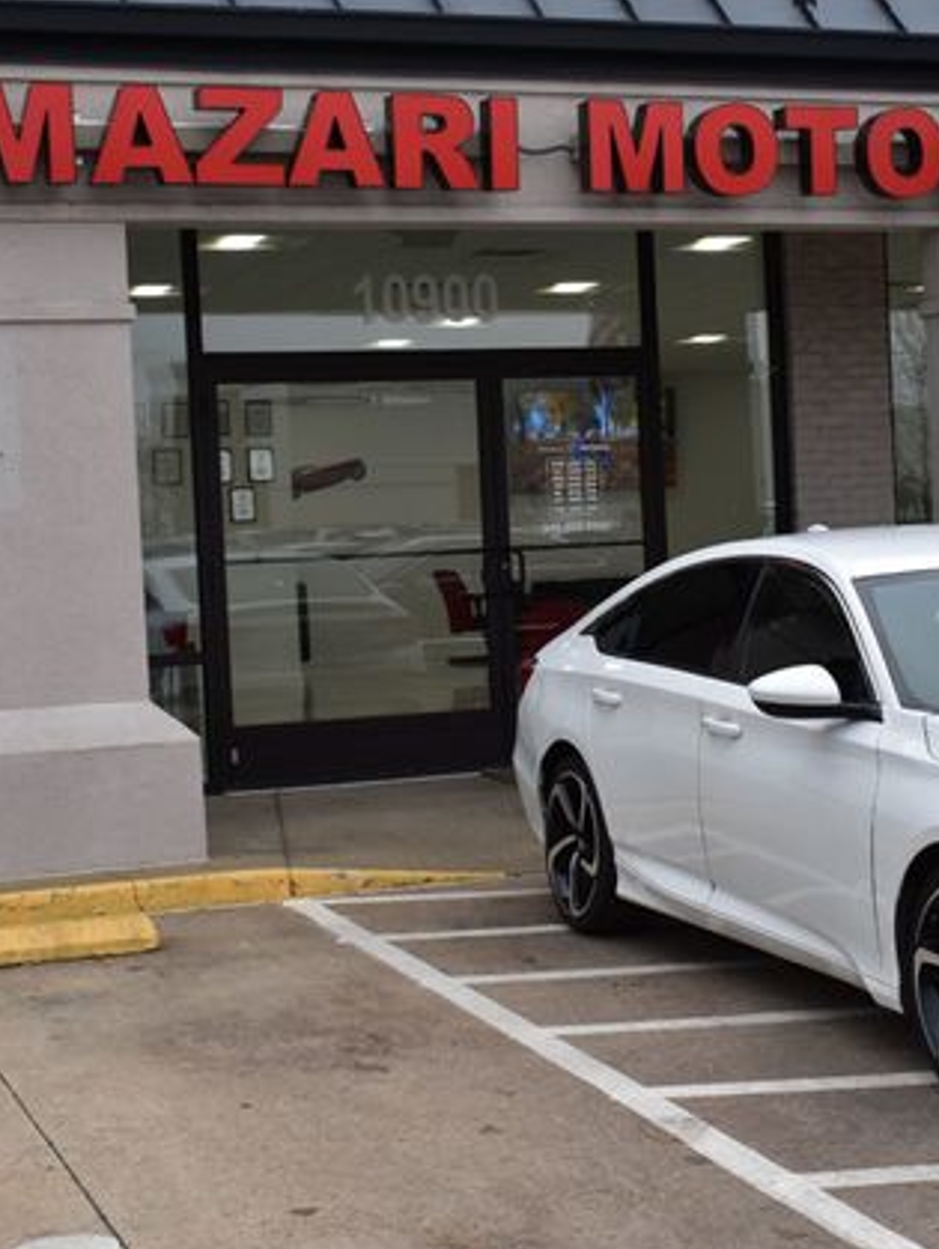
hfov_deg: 22.2
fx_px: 2383
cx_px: 617
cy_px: 632
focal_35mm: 66
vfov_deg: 29.4
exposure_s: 1/125
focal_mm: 30
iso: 400
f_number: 9
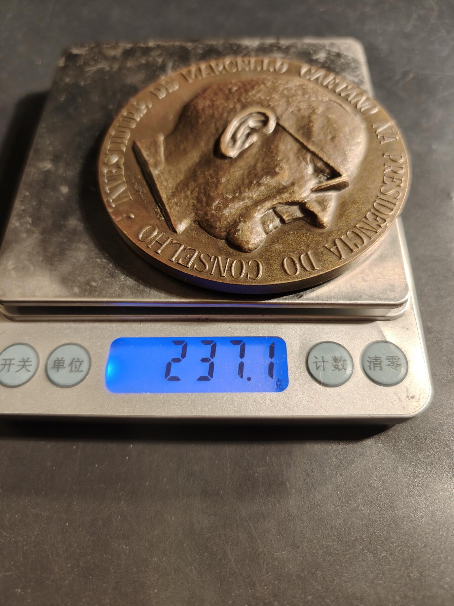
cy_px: 303
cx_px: 227
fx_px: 402
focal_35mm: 23
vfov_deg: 73.9
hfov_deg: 58.9
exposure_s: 1/100
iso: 160
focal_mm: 6.06
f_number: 1.6
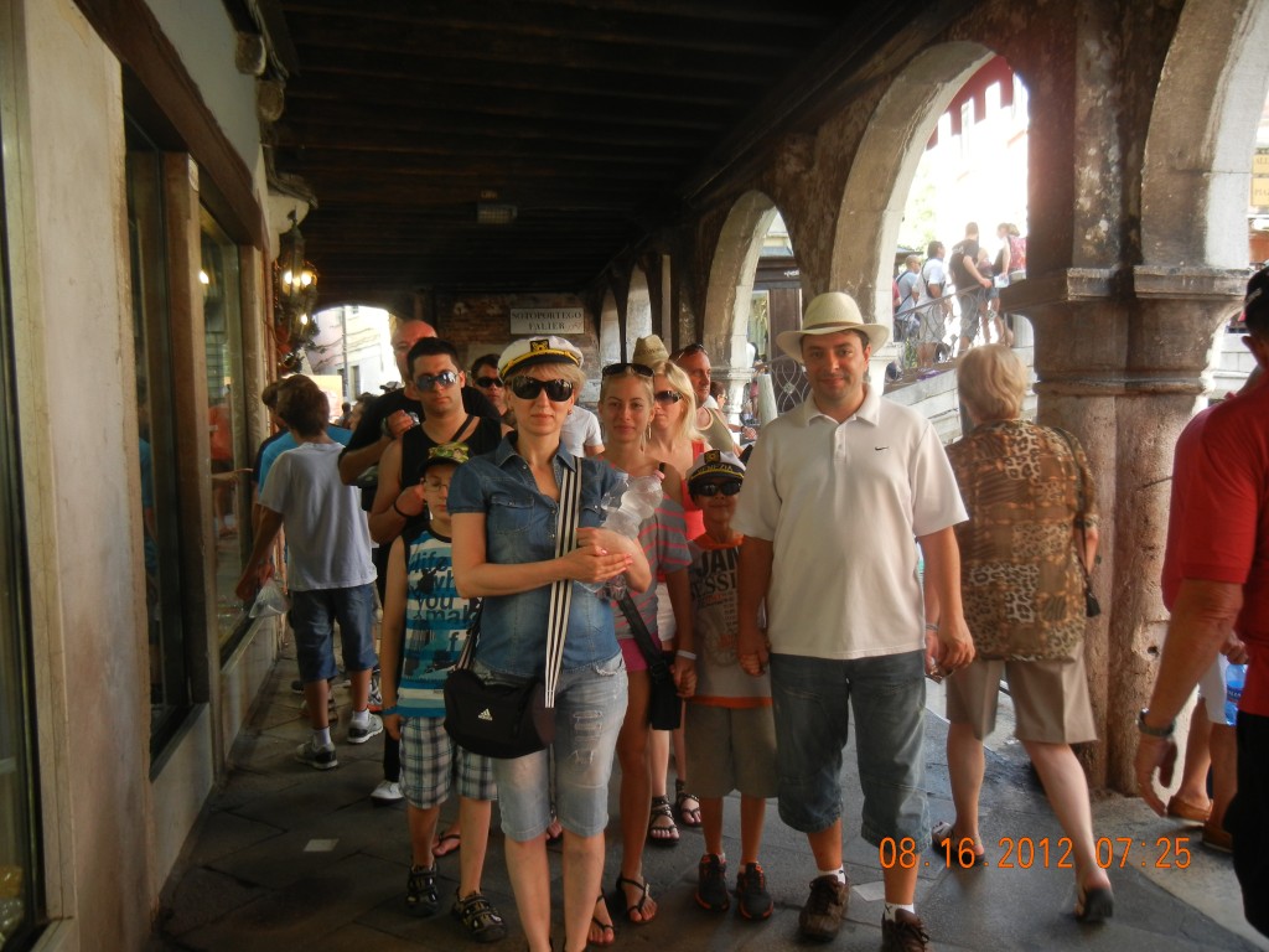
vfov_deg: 46.8
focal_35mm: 30
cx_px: 634
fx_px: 1100
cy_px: 476
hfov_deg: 60.0
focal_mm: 5.4
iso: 160
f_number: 3.5
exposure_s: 1/84.2
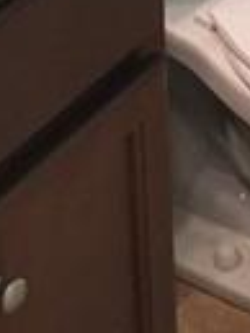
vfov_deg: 10.6
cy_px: -323
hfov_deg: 8.4
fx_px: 1654
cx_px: 399
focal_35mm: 172
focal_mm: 4.15
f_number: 2.2
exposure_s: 1/30
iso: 200
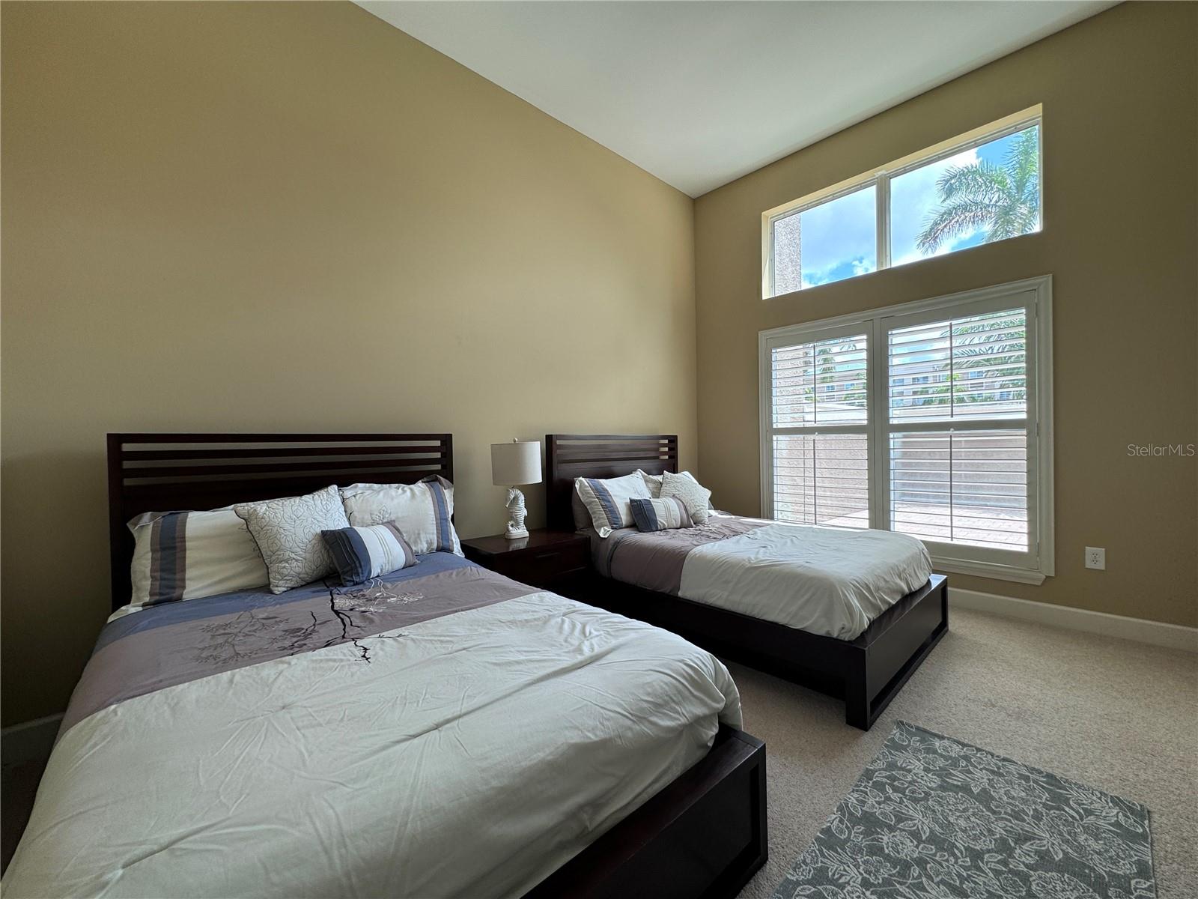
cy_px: 450
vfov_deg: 85.7
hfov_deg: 102.1
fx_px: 485
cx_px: 599
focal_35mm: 14
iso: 50
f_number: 2.2
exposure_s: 1/99
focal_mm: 2.22
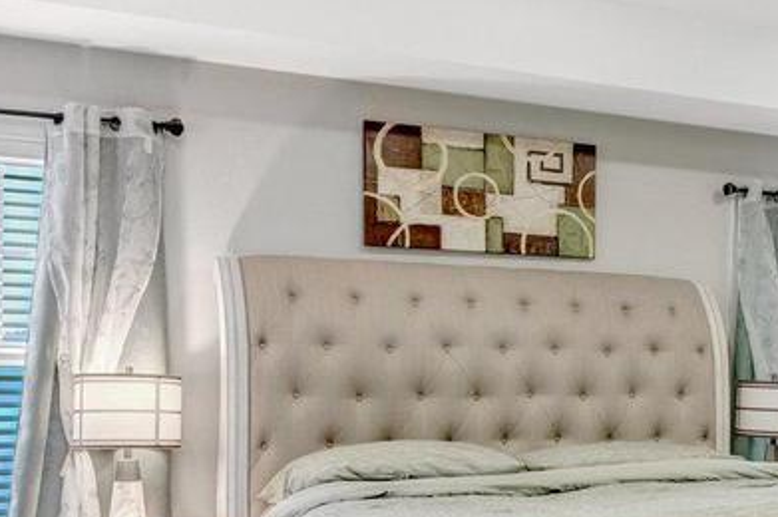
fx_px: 1274
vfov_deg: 22.5
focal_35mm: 59
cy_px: 439
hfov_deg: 30.7
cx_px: 834
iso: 1250
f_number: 8
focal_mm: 16
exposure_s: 1/20
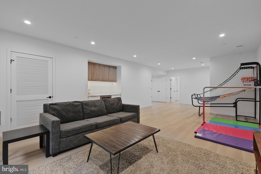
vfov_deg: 72.0
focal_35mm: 16
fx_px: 120
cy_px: 87
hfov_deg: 95.0
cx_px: 130
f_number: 8
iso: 200
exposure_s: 1/5
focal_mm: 16.5
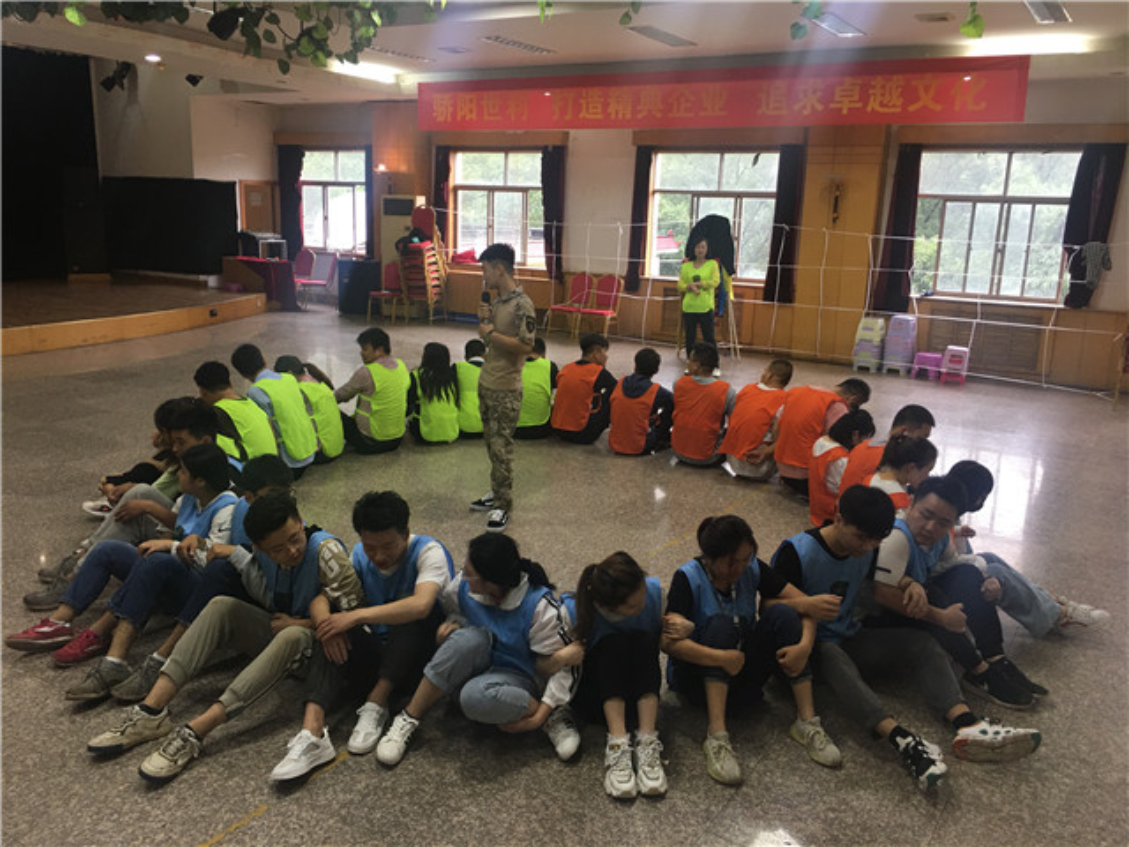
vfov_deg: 48.2
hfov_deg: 61.7
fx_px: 946
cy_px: 424
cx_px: 564
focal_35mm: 29
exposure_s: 1/17
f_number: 2.2
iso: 40
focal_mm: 4.15
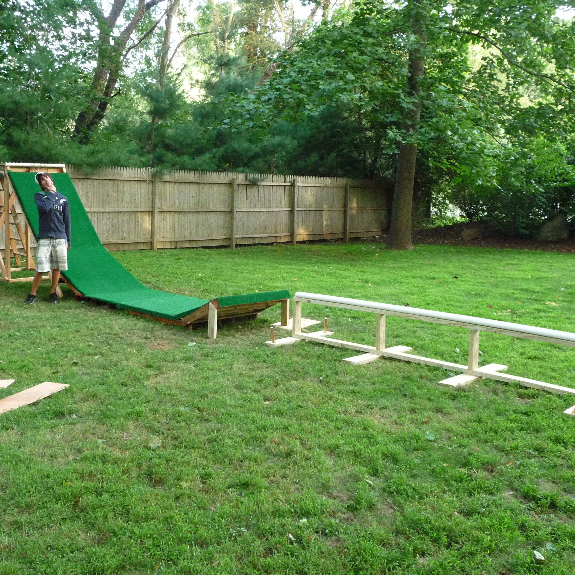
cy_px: 283
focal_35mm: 36
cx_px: 254
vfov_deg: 46.0
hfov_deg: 46.0
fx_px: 677
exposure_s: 1/30
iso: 400
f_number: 3.4
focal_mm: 5
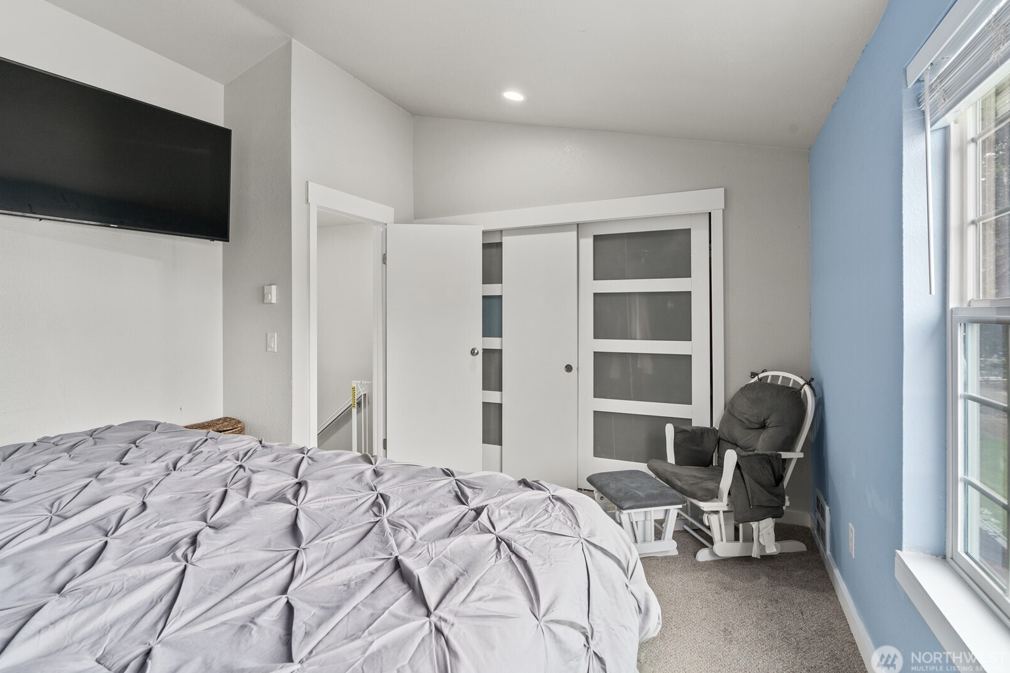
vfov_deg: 70.4
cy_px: 328
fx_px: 477
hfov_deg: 93.3
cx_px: 489
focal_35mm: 17
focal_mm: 16
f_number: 9
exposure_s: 1/5
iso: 320
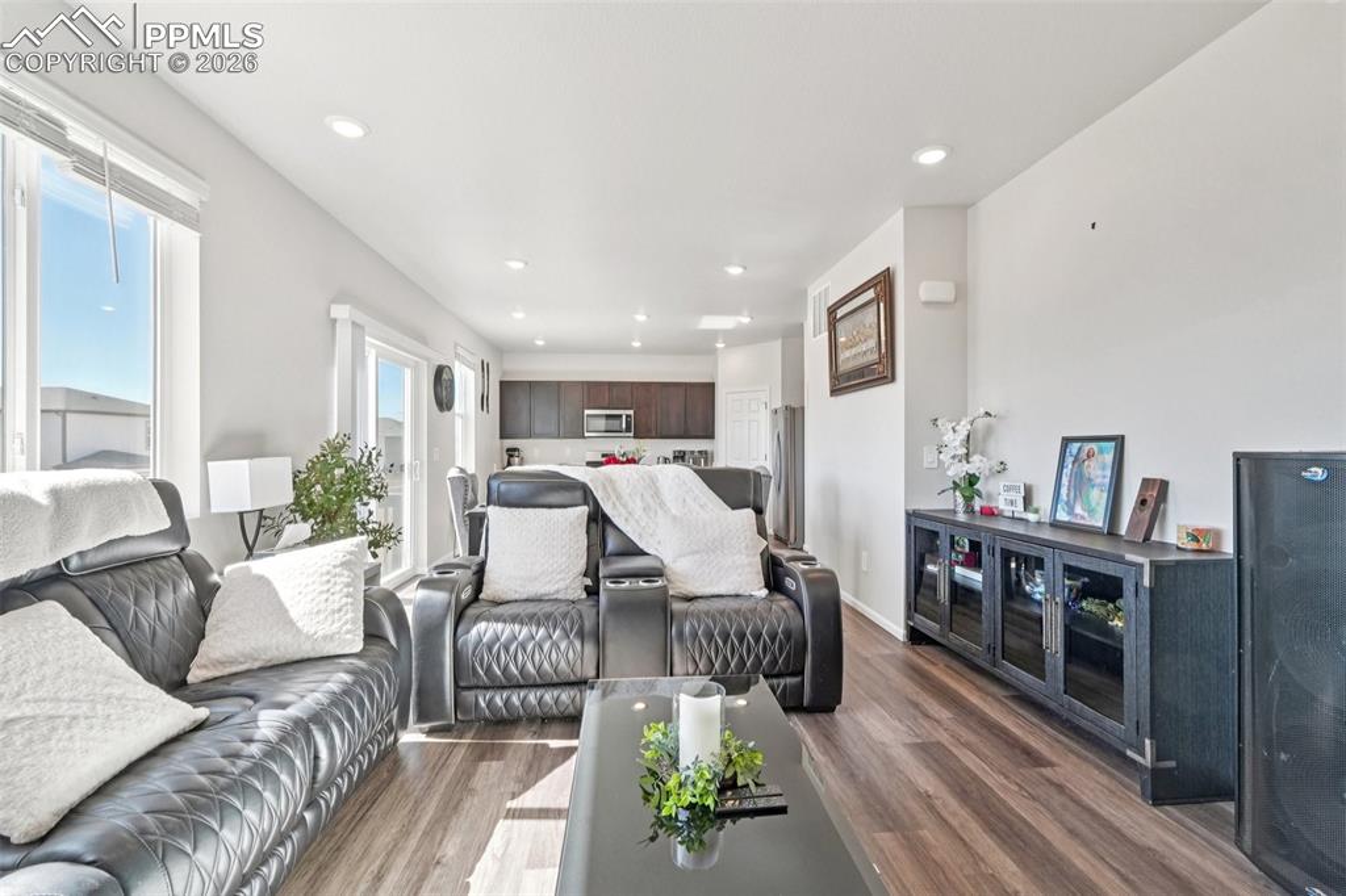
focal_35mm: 15
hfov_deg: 100.4
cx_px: 673
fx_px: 561
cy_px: 448
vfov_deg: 77.3
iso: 800
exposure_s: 1/30
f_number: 8
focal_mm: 10
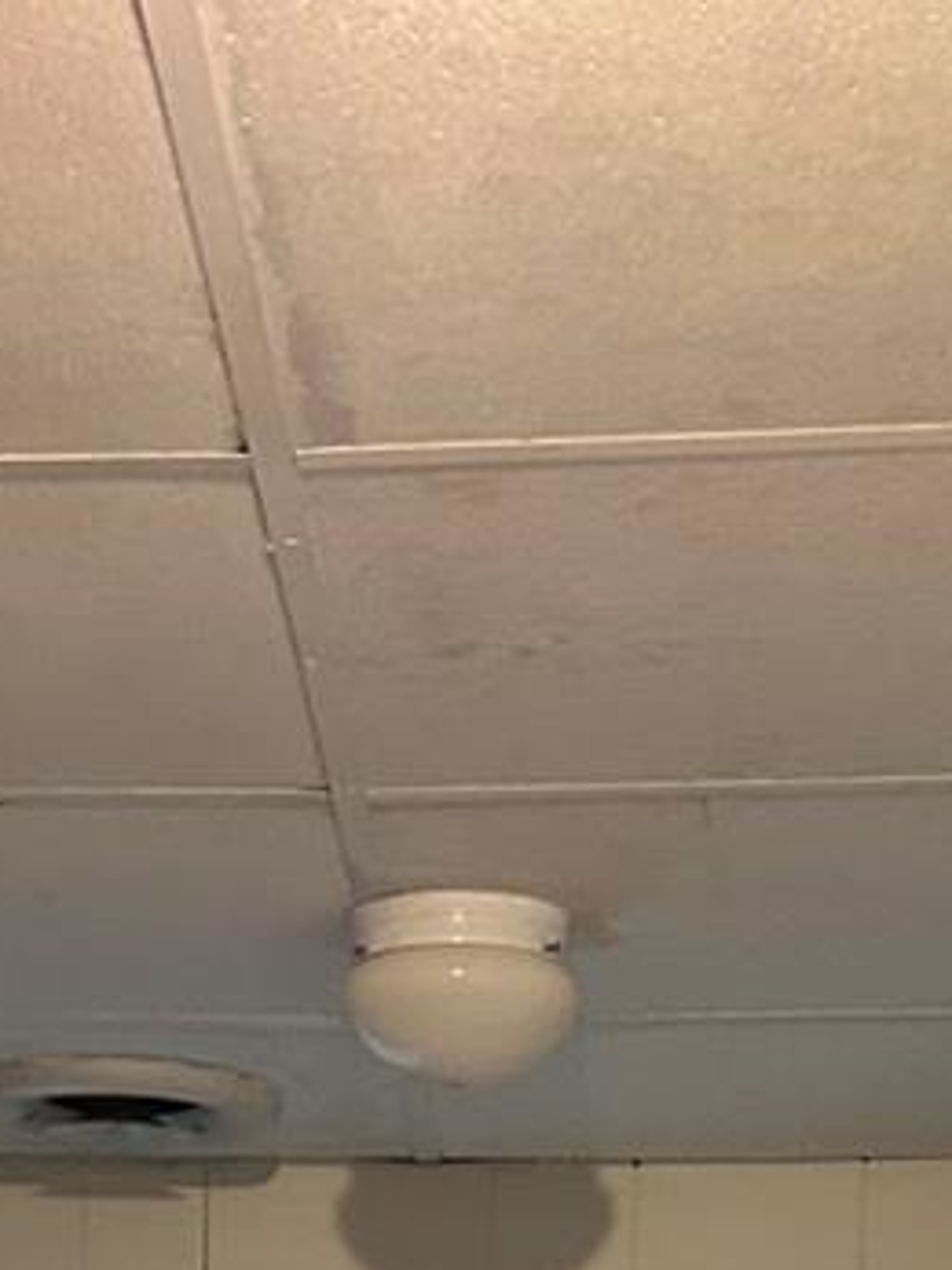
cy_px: 2694
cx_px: 150
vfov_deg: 13.9
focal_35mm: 115
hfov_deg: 12.8
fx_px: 4220
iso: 500
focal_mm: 5.7
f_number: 1.5
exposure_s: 1/60
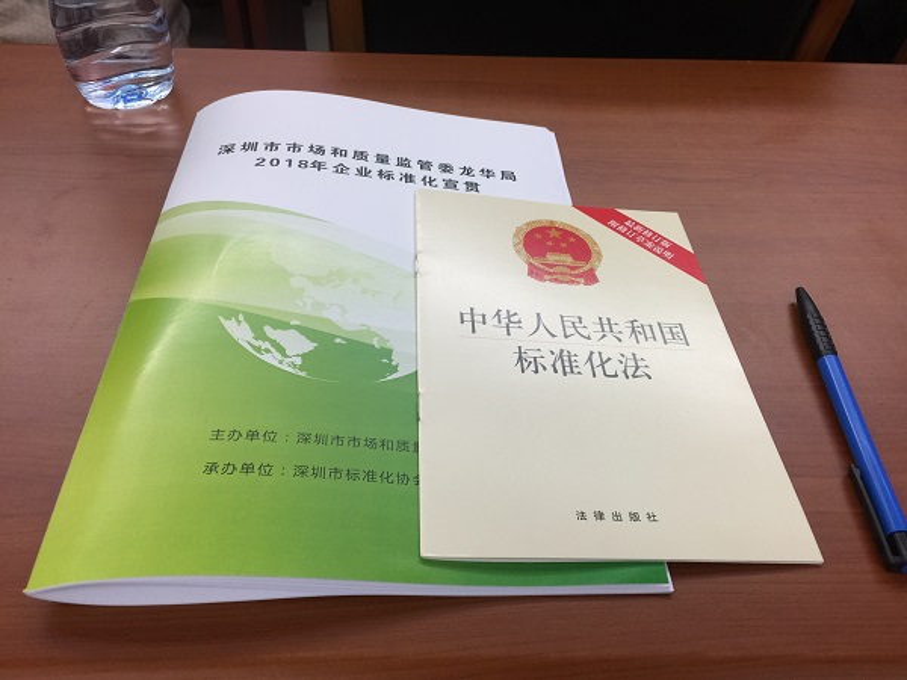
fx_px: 760
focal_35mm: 29
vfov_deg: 48.2
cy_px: 340
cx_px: 454
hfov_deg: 61.7
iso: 64
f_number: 2.2
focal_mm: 4.15
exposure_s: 1/17
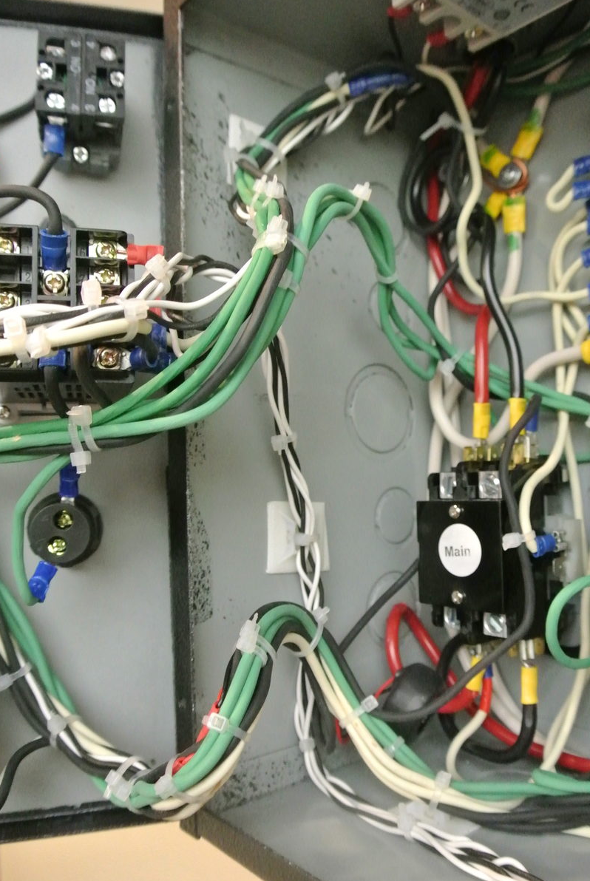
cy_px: 466
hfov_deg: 45.1
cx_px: 286
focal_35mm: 29
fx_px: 711
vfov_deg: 63.5
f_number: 3.5
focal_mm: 10
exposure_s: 1/80
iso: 3200
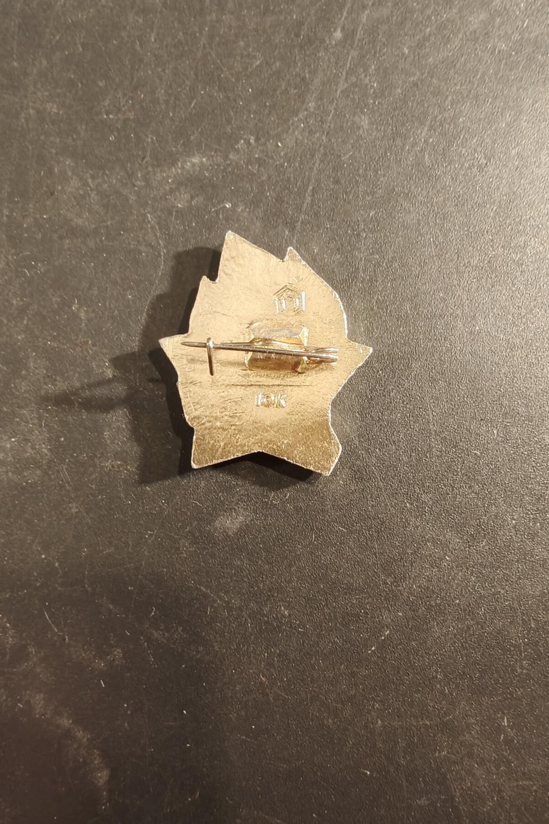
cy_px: 411
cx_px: 257
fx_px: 549
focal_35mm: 24
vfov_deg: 73.7
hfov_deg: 53.1
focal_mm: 2.32
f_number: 2
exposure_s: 1/50
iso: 640
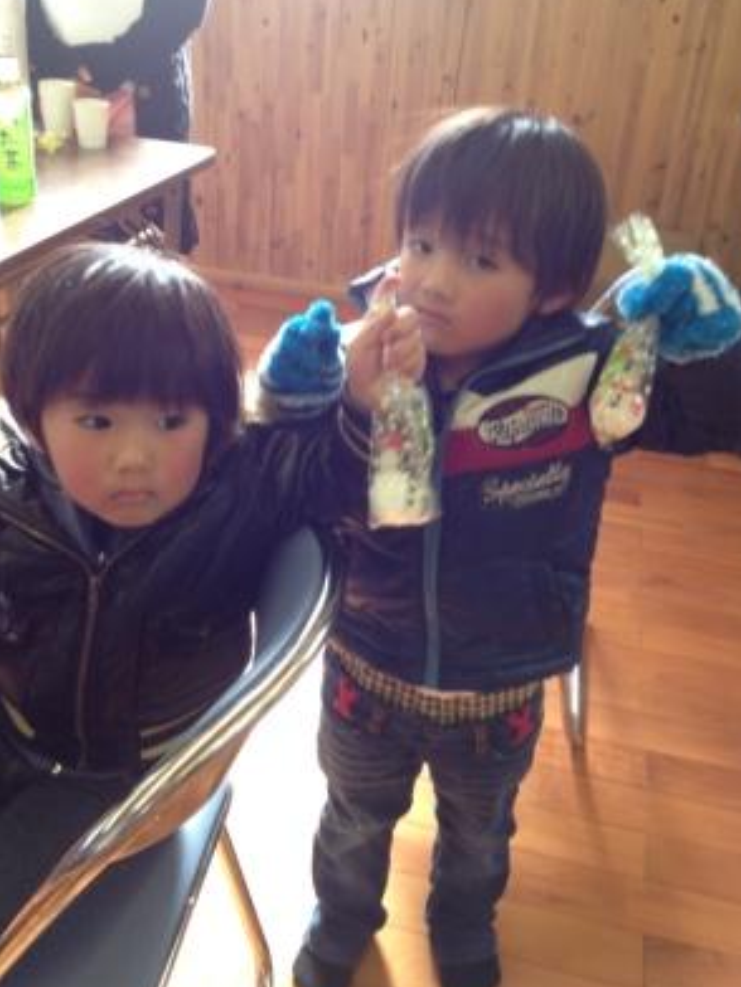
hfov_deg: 35.9
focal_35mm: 40
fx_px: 1142
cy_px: 451
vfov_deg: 46.7
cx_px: 340
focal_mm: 4.28
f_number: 2.4
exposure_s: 1/40
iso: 64
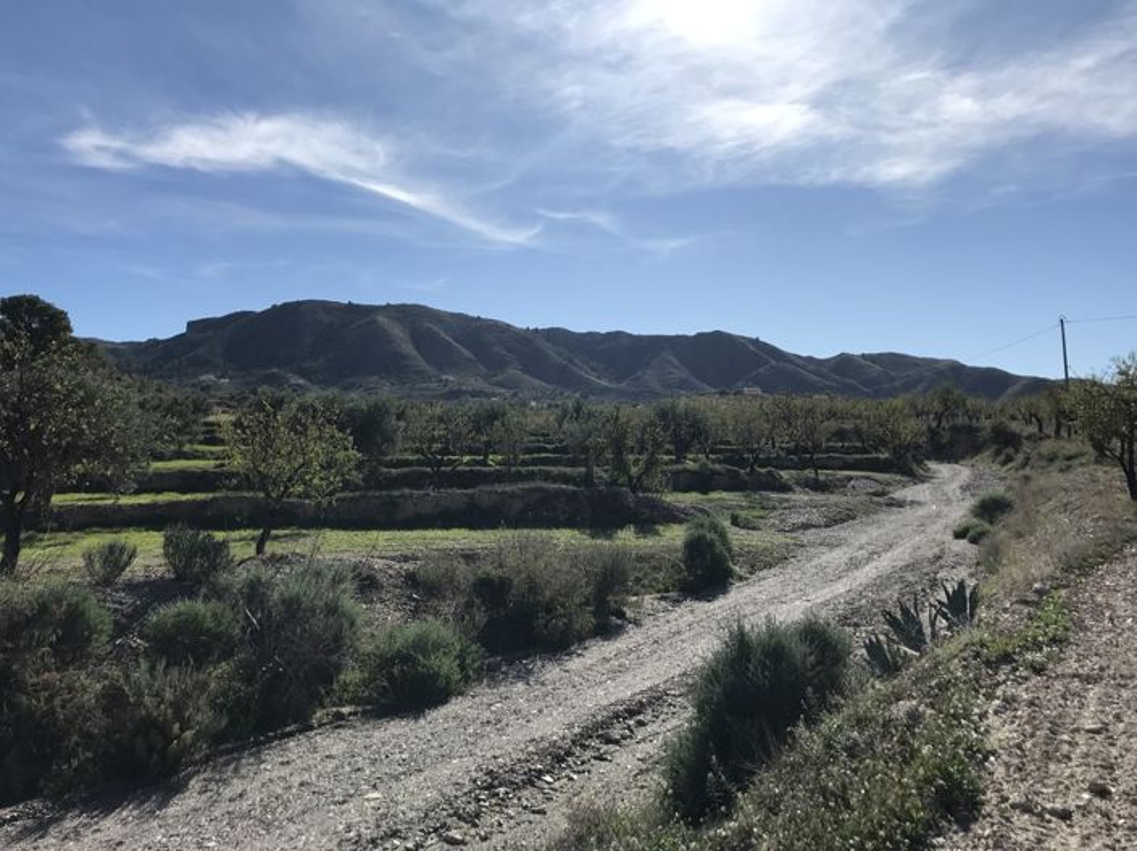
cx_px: 568
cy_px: 426
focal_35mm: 28
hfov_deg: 63.5
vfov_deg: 49.7
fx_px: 919
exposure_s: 1/4566
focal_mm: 3.99
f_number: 1.8
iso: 20
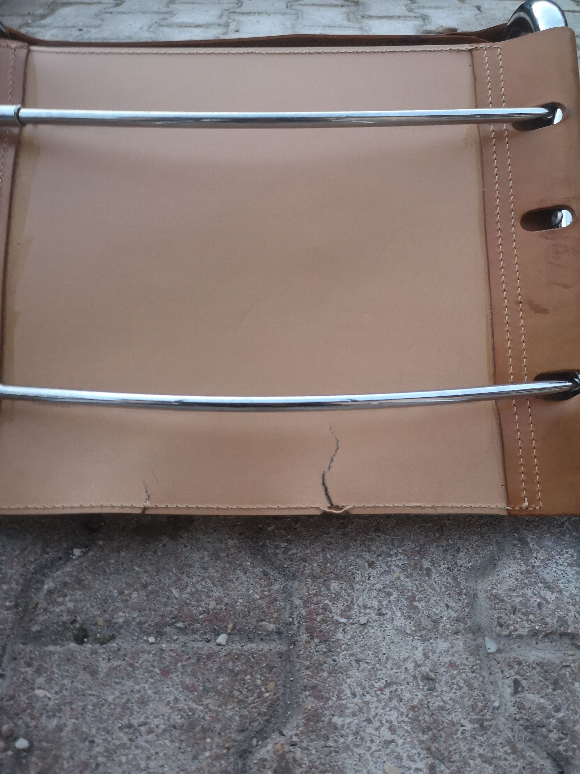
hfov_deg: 51.4
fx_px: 603
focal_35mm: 27
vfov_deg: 65.3
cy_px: 387
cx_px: 290
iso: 500
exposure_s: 1/25.7
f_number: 1.8
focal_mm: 5.58
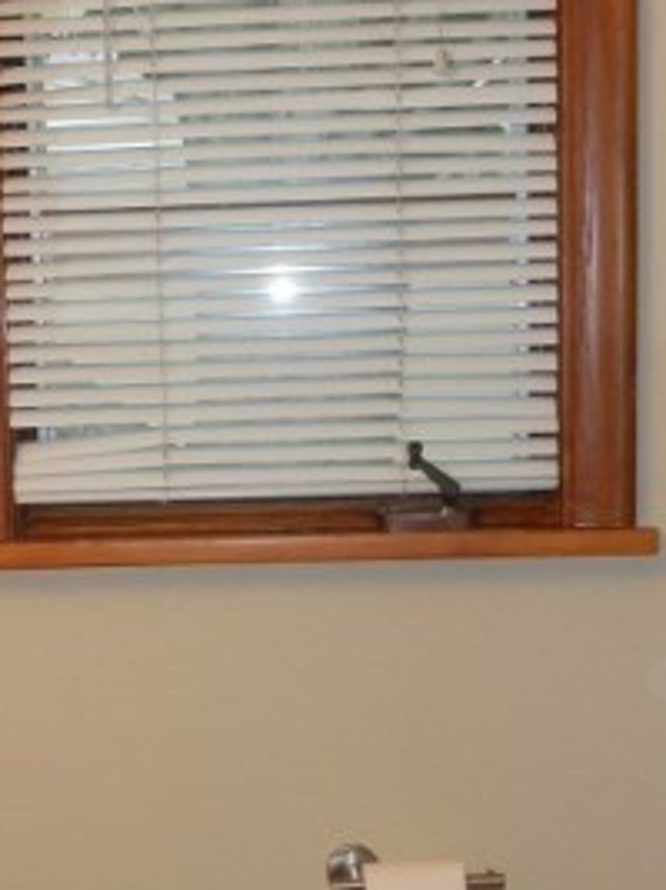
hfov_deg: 15.3
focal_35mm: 95
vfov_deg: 20.4
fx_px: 2439
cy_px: 747
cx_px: 3
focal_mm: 5.9
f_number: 4
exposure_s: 1/25
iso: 200
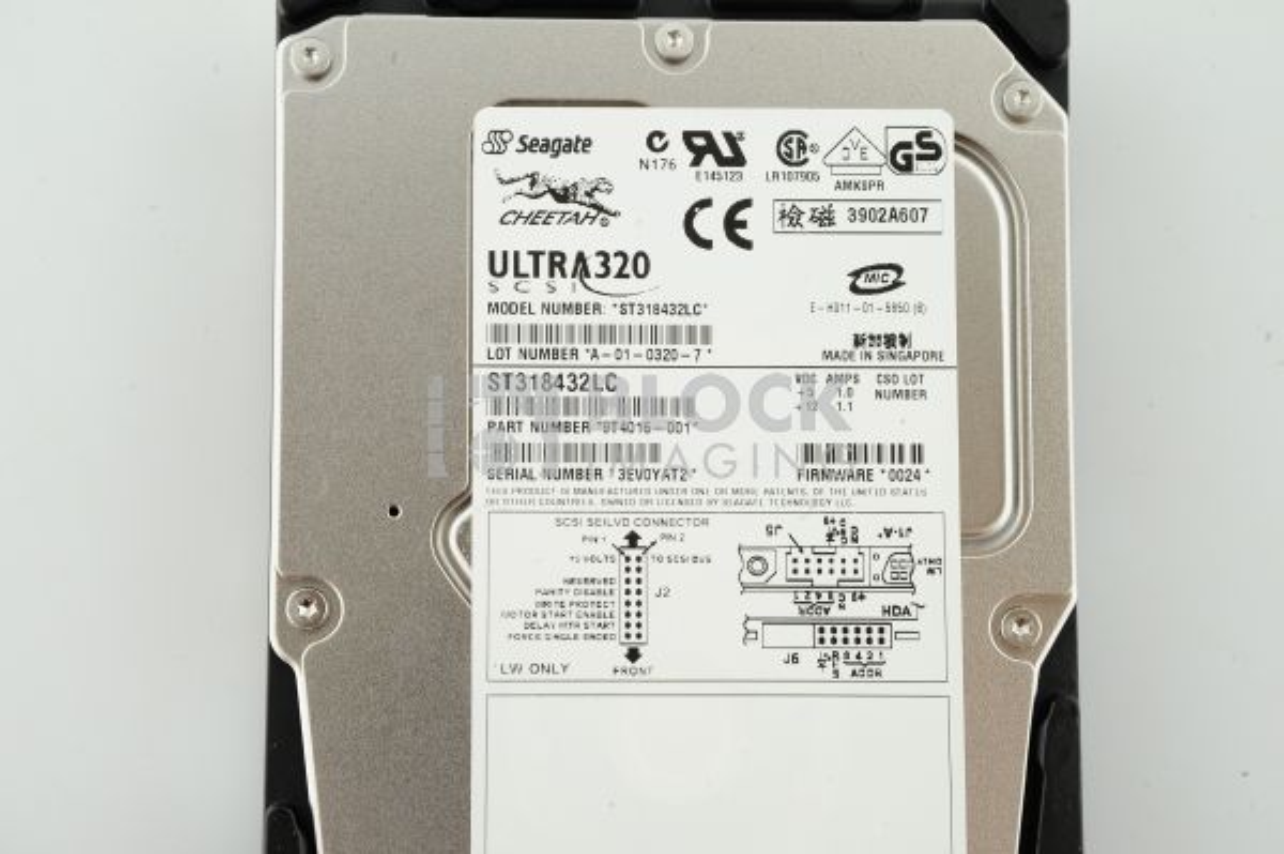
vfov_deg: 11.4
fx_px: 4276
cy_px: 427
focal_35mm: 120
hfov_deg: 17.1
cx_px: 642
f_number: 14
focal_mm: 120
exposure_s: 1/125
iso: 1600
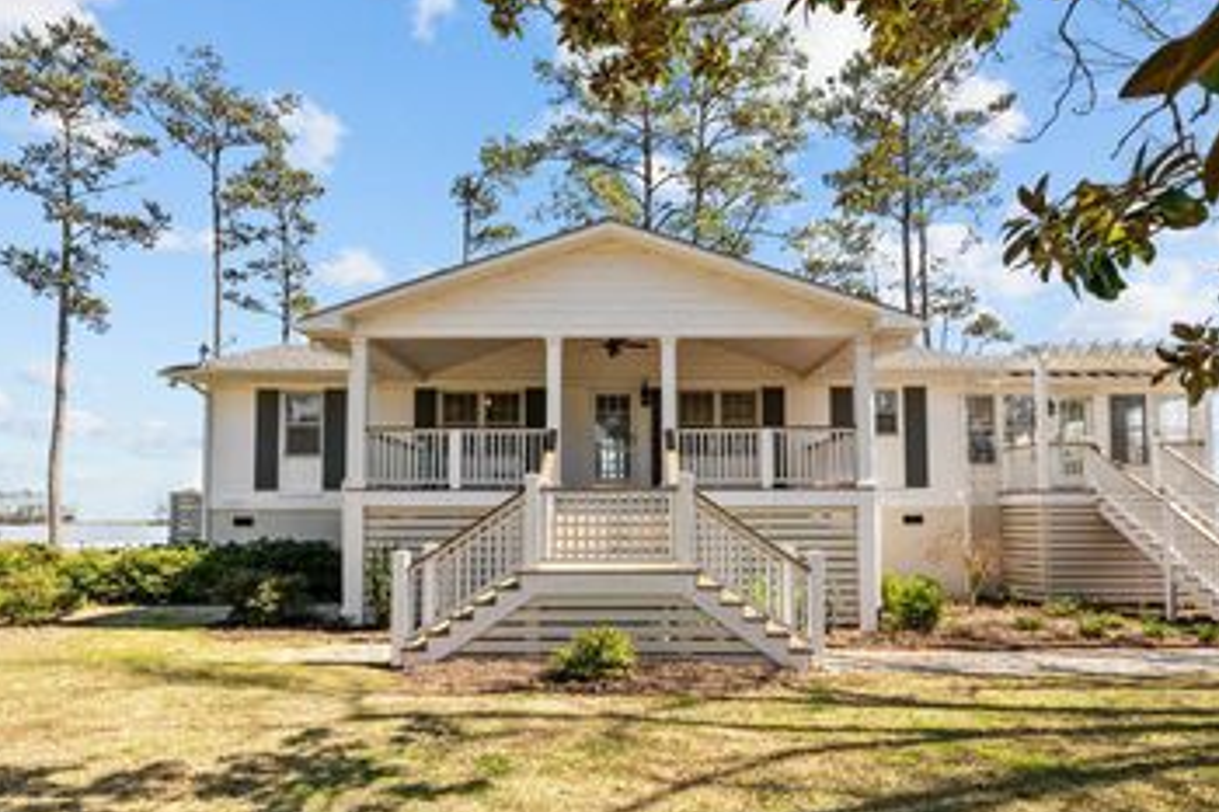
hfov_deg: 84.0
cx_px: 620
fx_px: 677
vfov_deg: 61.5
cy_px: 472
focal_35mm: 20
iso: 200
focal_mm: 14
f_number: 9
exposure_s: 1/160
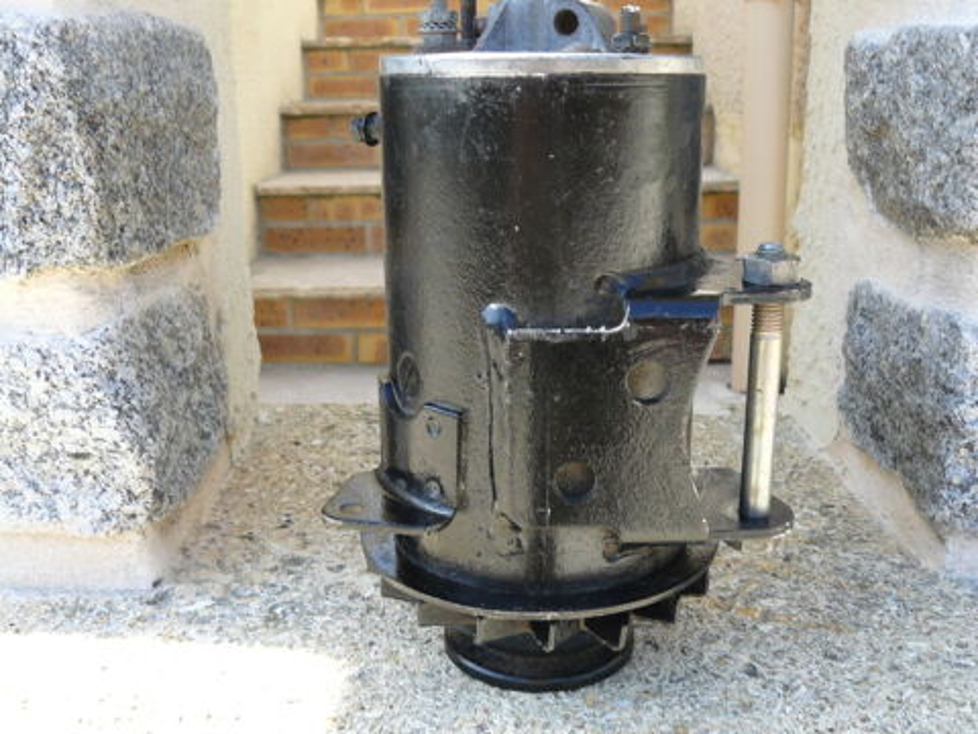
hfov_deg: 51.4
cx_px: 489
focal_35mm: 36
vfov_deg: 39.7
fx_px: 1017
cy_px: 367
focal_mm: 6
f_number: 4
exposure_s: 1/100
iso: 100
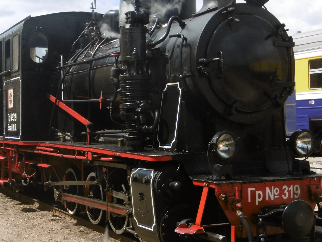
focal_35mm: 65
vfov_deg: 22.6
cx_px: 173
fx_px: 605
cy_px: 112
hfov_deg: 29.8
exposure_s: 1/800
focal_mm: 6.8
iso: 100
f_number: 3.7
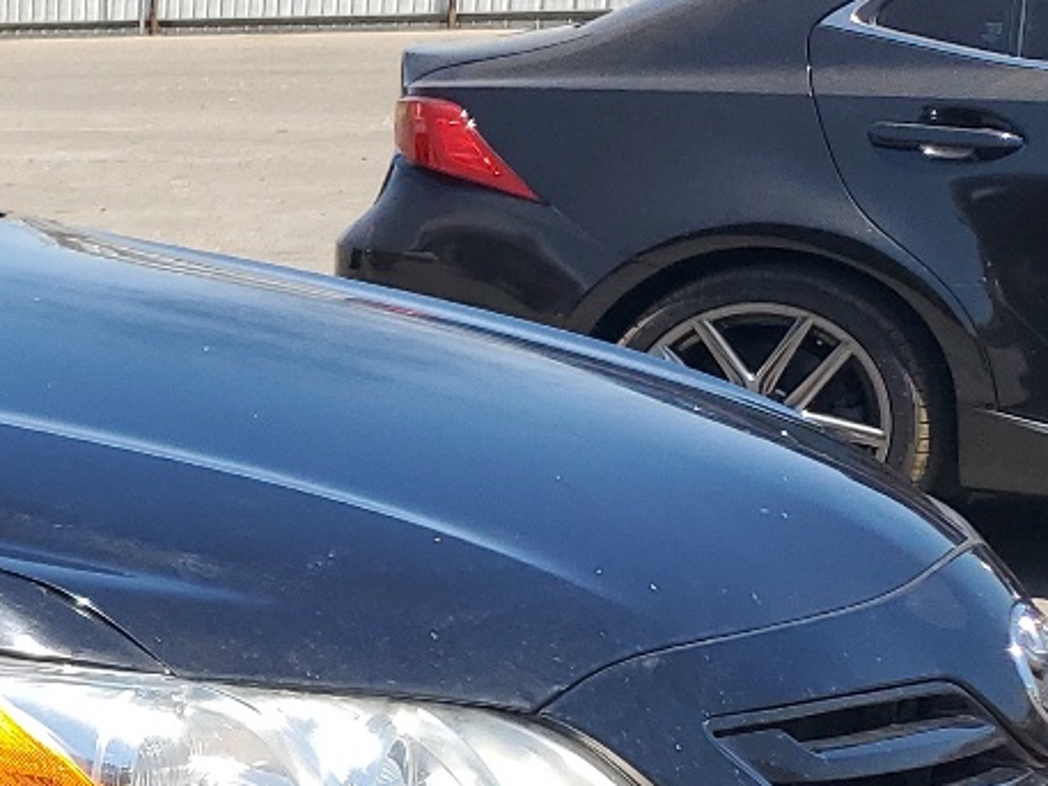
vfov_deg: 16.0
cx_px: -681
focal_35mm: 91
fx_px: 2756
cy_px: 761
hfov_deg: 18.2
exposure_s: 1/2000
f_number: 1.5
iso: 50
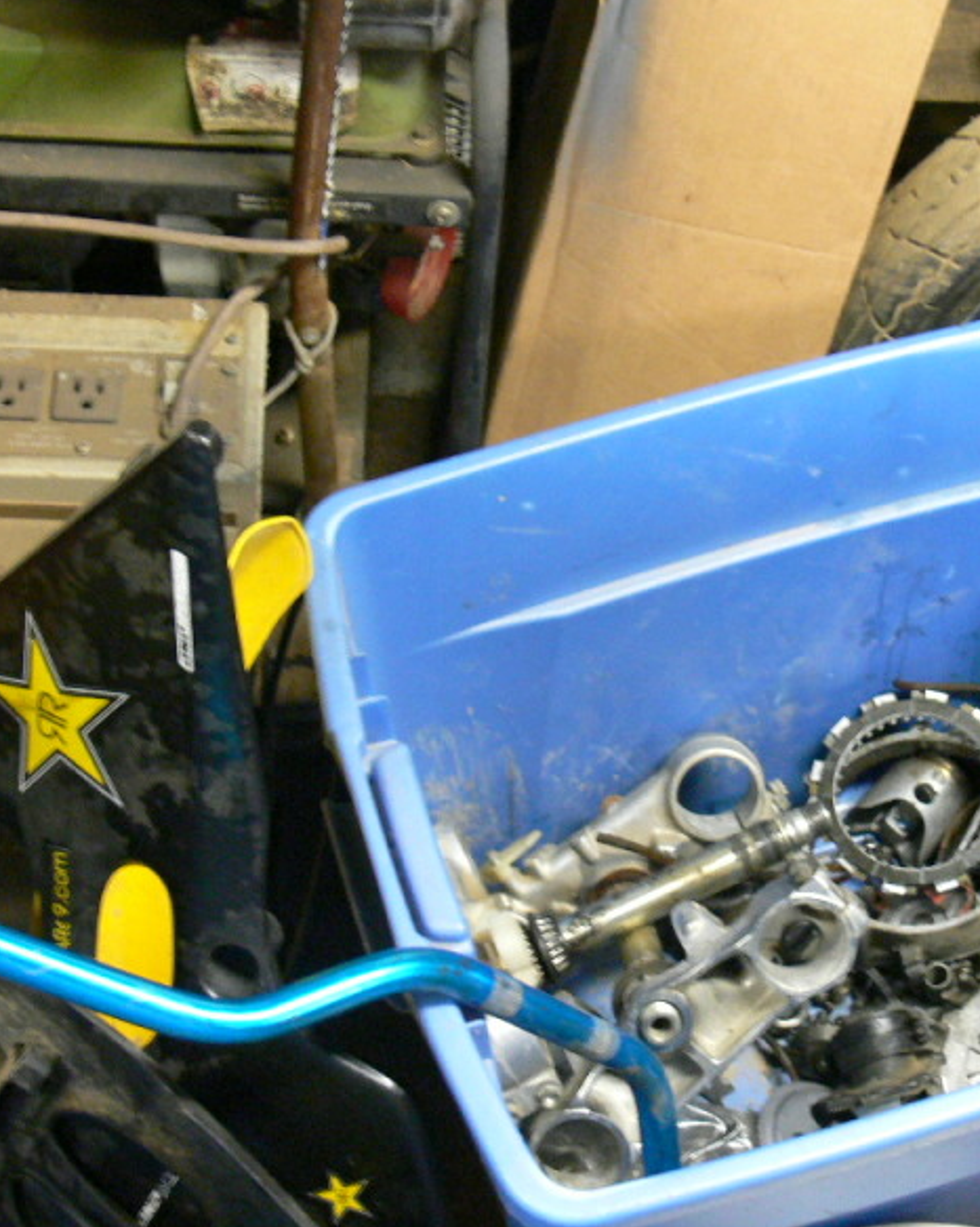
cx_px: 749
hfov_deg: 25.0
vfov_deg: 31.5
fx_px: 2176
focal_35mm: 60
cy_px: 589
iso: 200
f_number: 2.8
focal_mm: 7.4
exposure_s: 1/5
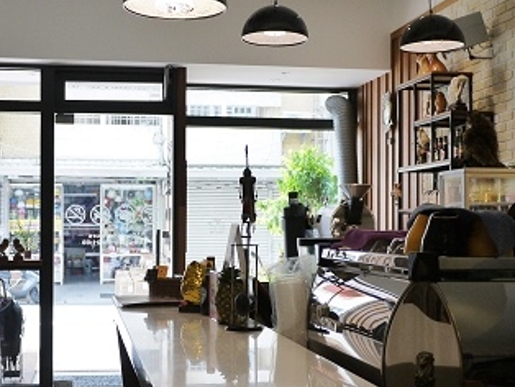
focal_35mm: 57
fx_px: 849
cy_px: 223
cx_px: 215
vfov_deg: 25.7
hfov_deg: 33.7
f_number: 2.5
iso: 100
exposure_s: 1/250
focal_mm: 14
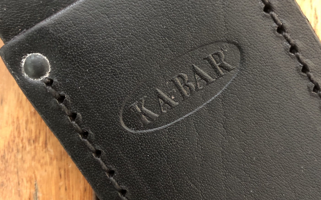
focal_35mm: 40
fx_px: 350
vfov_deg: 31.8
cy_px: 68
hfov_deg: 49.3
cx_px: 162
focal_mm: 3.99
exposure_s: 1/4
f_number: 1.8
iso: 100
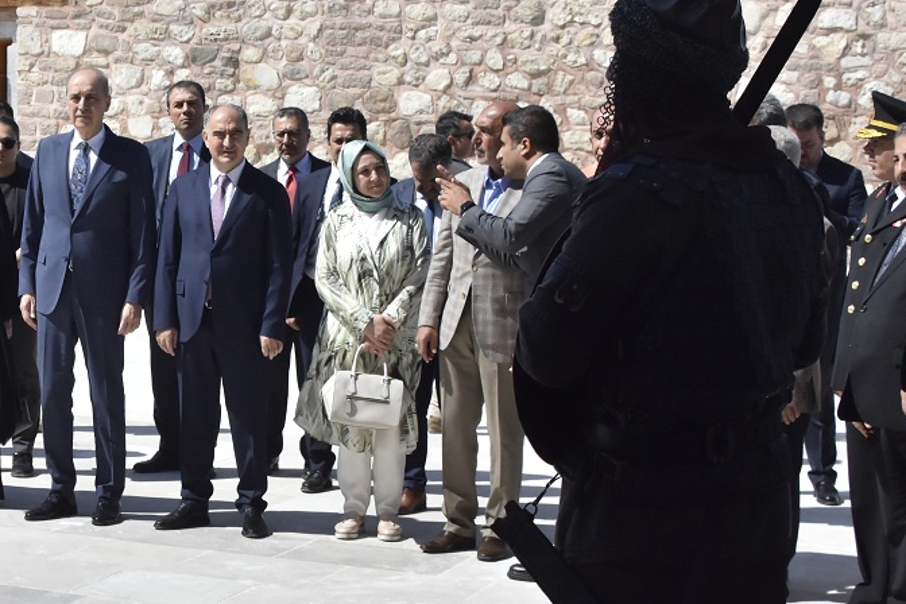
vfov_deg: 17.1
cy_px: 322
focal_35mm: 80
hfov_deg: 24.8
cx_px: 146
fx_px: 2013
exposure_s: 1/8000
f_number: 5.6
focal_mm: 28
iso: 800
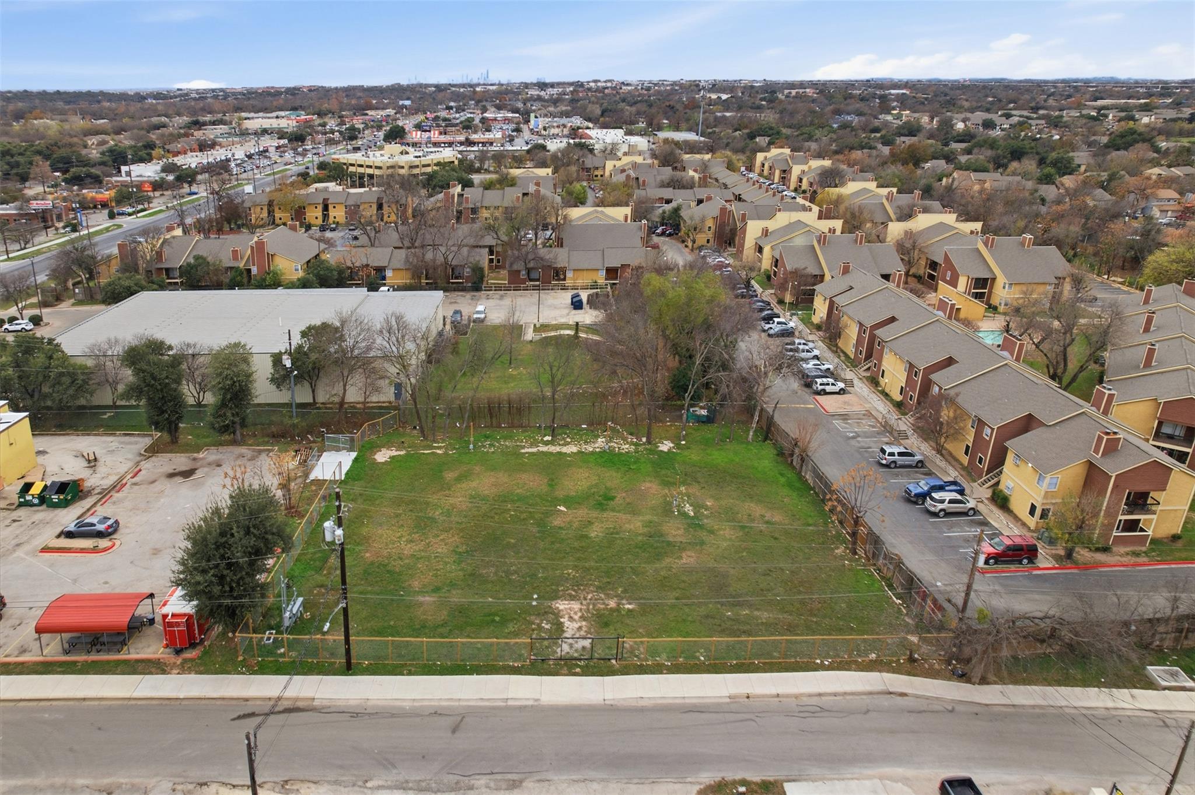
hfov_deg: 78.6
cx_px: 598
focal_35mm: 22
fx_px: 730
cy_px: 398
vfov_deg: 57.2
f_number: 2.8
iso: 100
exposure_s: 1/40
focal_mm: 8.4
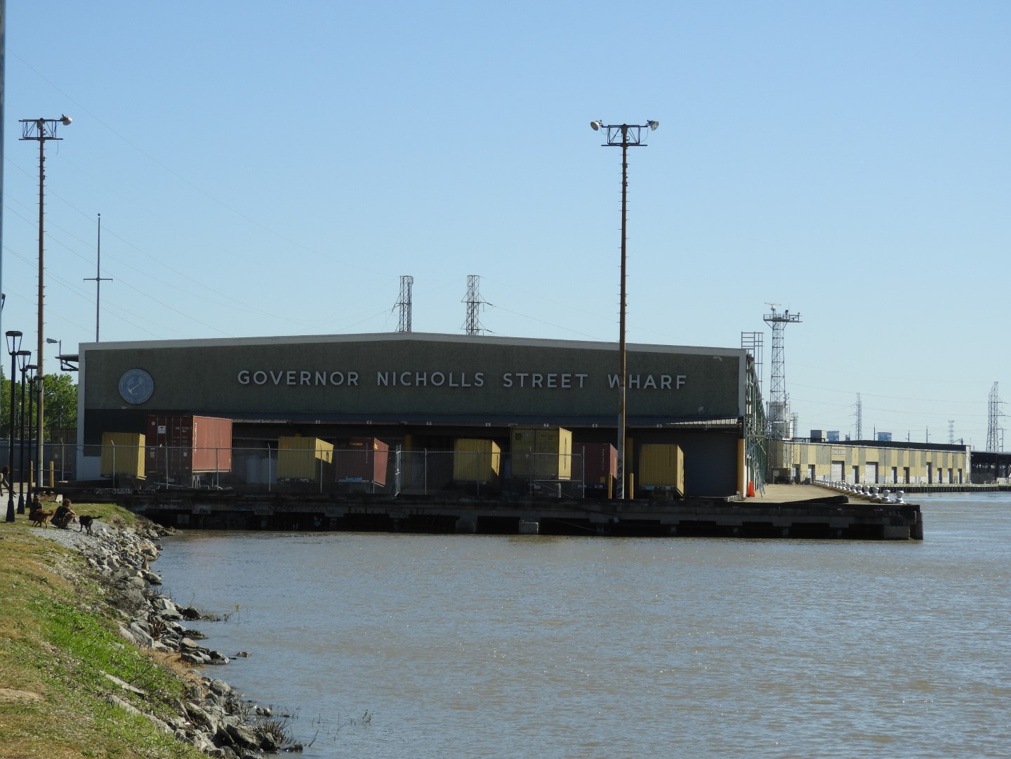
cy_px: 380
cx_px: 506
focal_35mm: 105
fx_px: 3067
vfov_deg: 14.1
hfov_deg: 18.7
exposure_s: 1/800
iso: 100
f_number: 4.8
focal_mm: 18.8
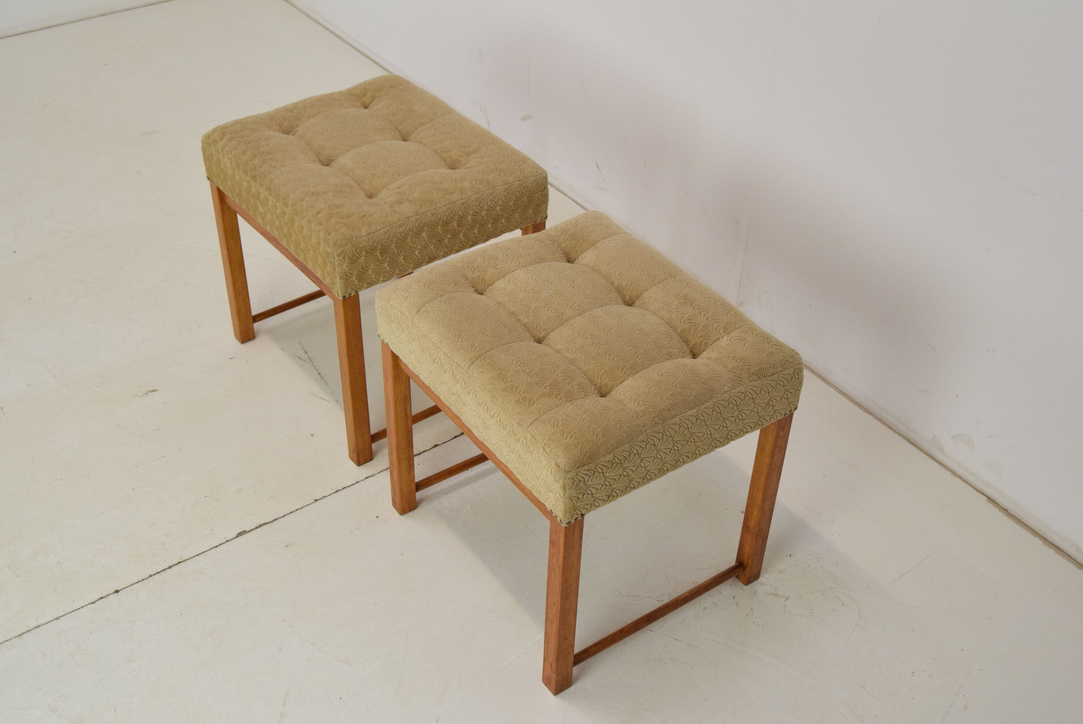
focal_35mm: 39
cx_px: 542
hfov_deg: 49.5
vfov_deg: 34.3
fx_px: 1174
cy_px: 362
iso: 1600
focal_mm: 26
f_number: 8
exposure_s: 1/250
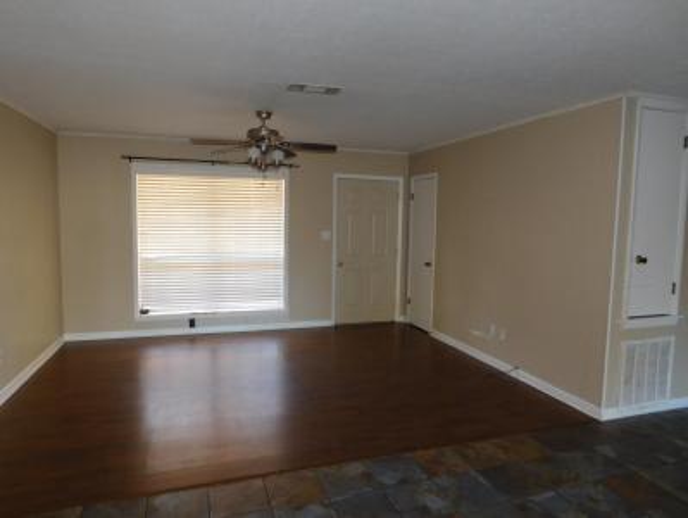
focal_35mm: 23
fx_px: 458
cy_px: 259
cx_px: 344
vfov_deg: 59.0
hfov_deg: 73.9
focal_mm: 4
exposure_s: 1/30
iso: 200
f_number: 3
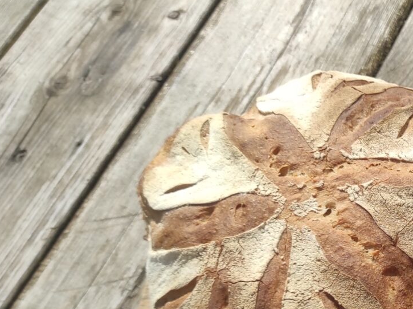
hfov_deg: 24.7
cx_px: 530
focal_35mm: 69
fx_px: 822
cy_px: 269
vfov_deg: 20.9
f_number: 1.89
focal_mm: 5.43
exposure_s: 1/2192
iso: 100
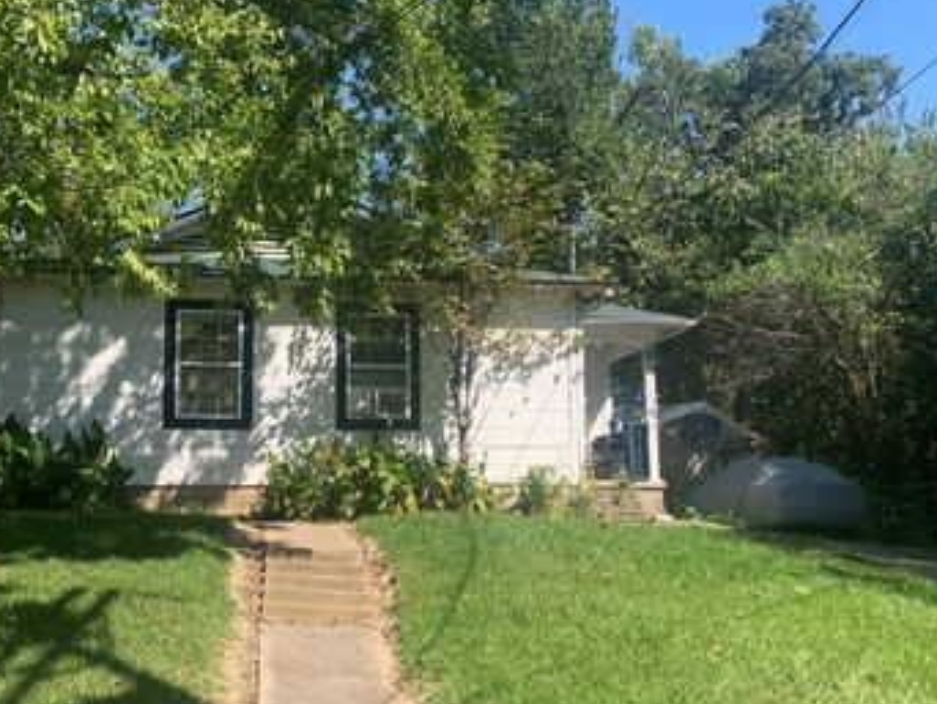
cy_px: 407
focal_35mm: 38
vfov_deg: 37.7
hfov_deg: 48.7
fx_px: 1029
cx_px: 384
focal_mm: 4.25
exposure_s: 1/1076
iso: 25
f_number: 1.8
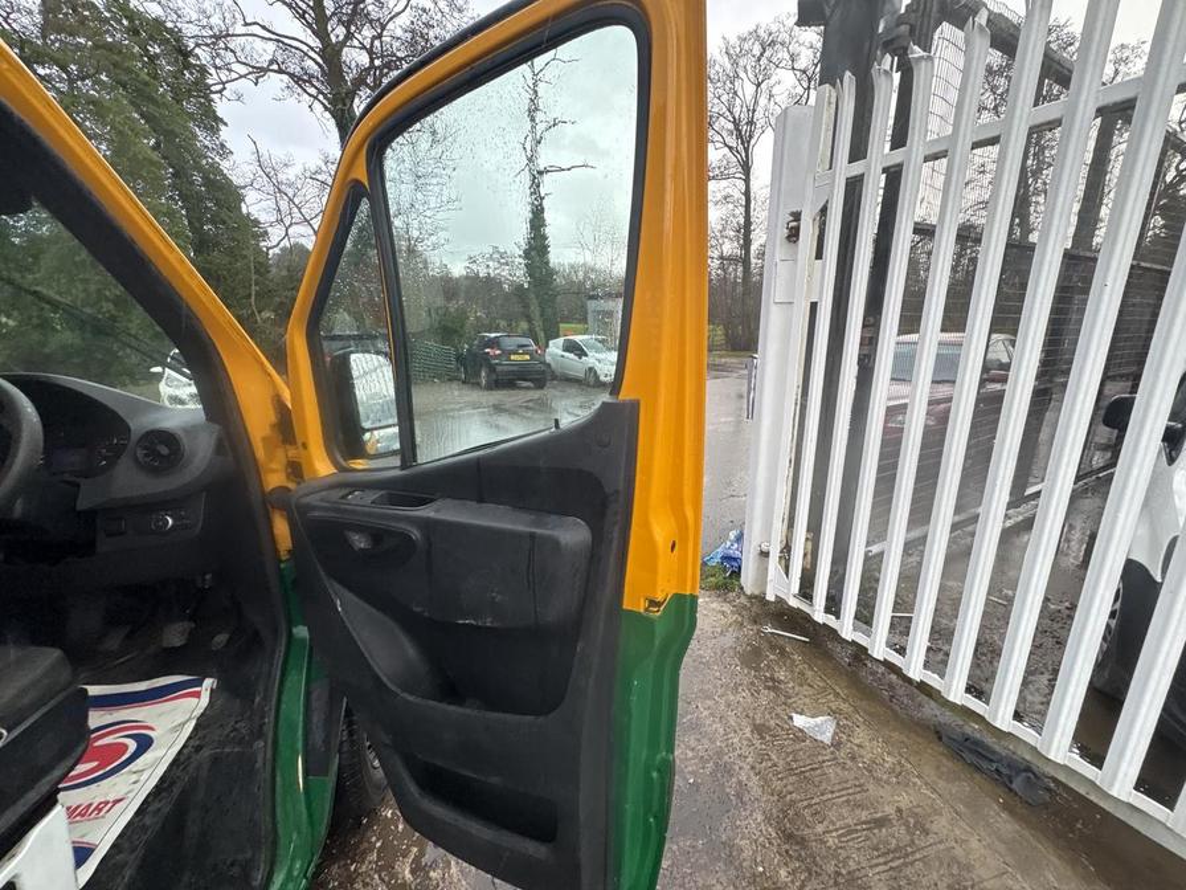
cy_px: 445
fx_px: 480
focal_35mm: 14
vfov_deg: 85.7
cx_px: 593
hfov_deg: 102.1
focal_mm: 2.22
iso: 160
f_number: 2.2
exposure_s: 1/99
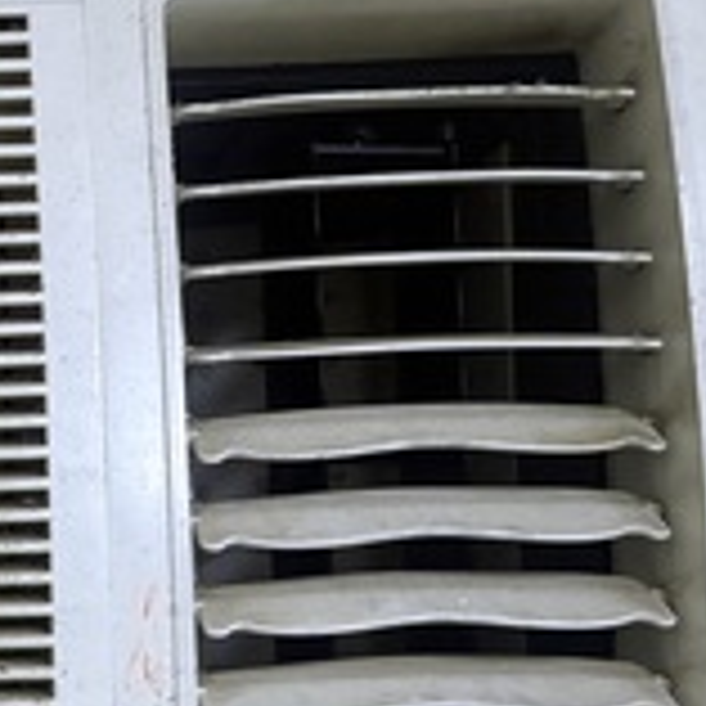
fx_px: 1546
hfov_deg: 22.1
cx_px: -299
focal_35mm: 67
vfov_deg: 24.9
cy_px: 654
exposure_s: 1/60
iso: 500
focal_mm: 5.96
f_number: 1.6
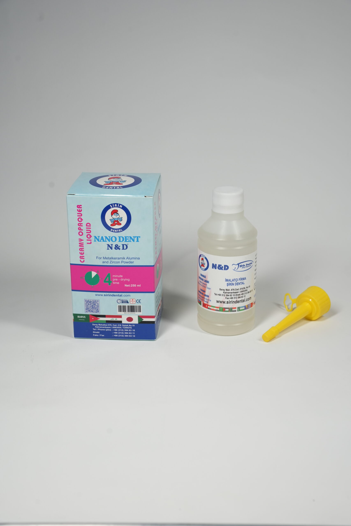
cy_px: 263
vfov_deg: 36.7
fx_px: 794
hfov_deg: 24.9
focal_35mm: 54
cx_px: 176
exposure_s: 1/160
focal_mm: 54.3
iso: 800
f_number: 8
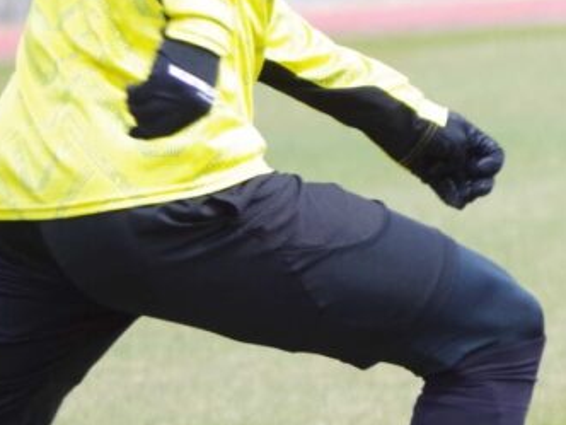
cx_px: 1175
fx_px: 15239
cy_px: 53
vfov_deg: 1.6
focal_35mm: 932
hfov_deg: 2.1
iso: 400
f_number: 5
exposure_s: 1/800
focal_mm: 140
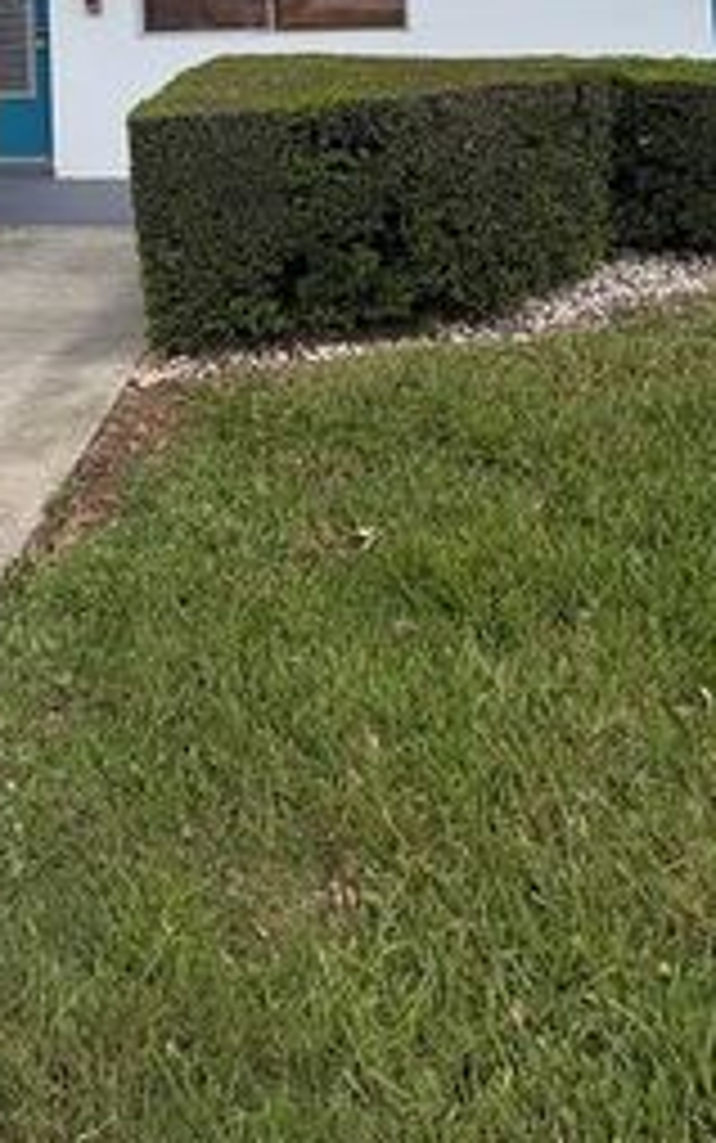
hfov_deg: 31.7
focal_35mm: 39
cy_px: -110
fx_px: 1216
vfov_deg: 40.7
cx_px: 117
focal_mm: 2.22
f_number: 2.2
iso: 40
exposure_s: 1/1048
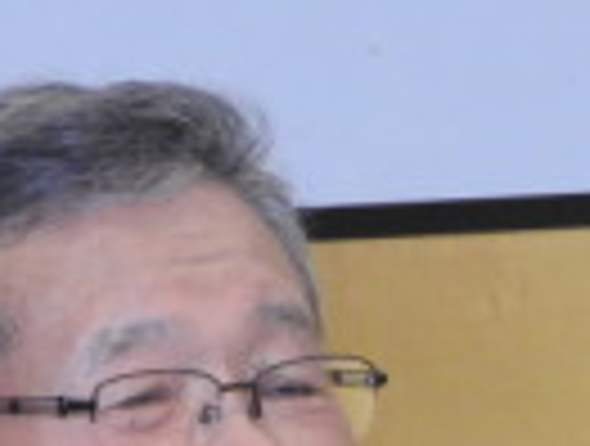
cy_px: 933
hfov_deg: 3.2
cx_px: 585
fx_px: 10528
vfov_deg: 2.4
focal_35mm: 616
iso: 360
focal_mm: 24.2
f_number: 5
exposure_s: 1/60
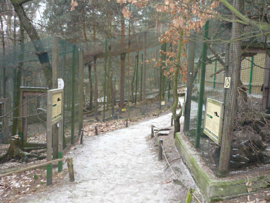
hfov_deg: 55.4
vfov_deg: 42.9
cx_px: 135
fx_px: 257
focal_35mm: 33
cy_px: 102
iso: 400
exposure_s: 1/30
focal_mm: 5.5
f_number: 2.8
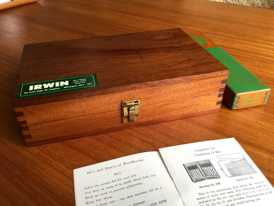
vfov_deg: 45.4
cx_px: 137
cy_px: 103
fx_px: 245
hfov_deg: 58.4
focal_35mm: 31
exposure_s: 1/40
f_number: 2.4
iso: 32
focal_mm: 3.3
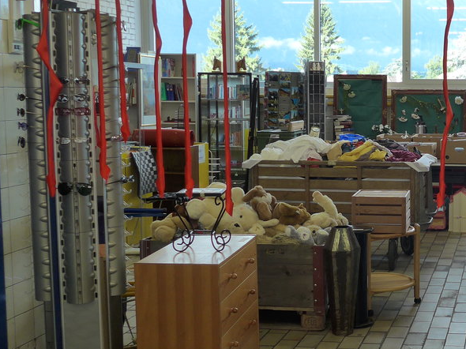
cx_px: 427
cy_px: 173
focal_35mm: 59
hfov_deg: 31.1
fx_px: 794
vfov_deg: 24.8
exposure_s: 1/100
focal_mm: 6
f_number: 2.5
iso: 125
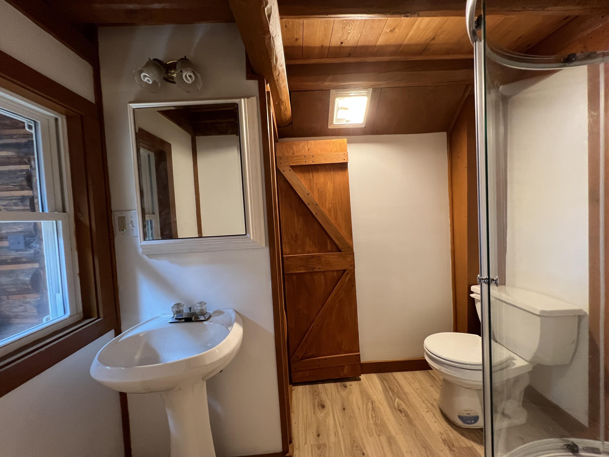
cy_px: 228
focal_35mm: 13
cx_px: 304
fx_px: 229
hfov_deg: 106.2
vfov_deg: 89.9
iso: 250
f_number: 1.8
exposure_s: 1/60
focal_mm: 1.57
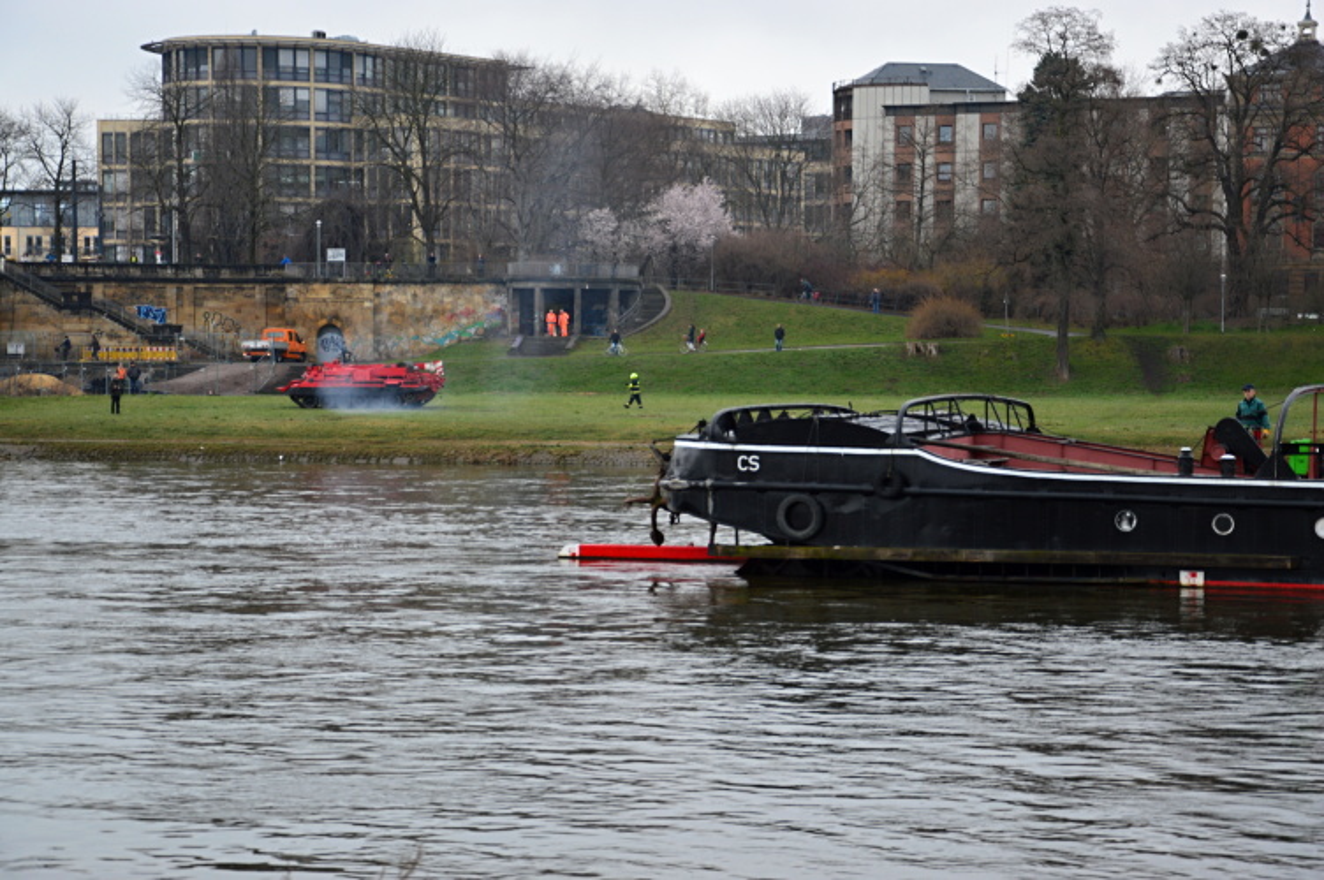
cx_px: 662
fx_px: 3638
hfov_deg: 20.6
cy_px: 440
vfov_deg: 13.8
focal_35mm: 99
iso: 160
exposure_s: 1/100
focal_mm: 66
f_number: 5.3
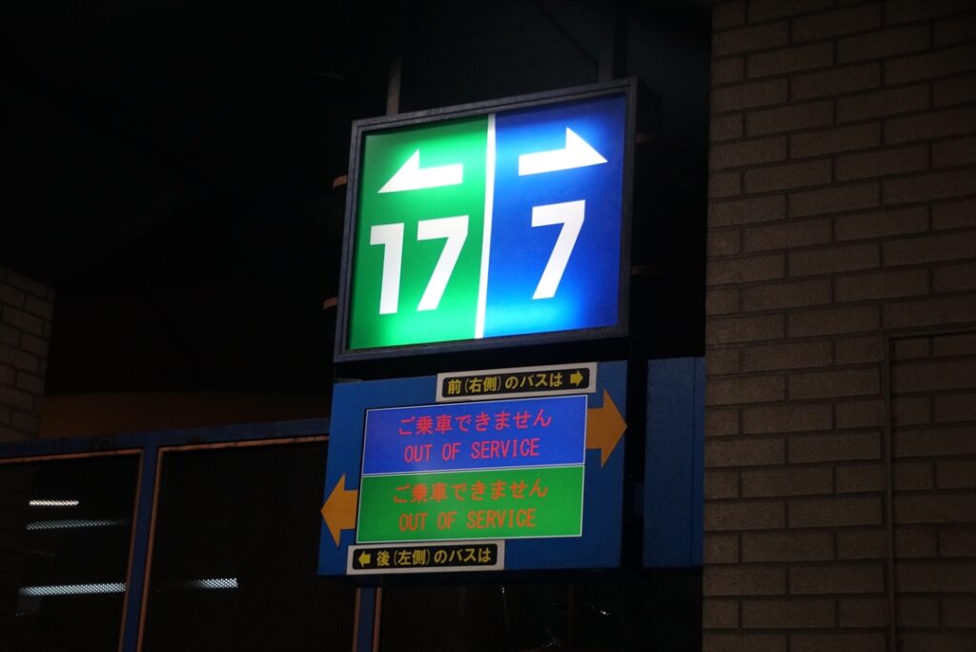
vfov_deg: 20.2
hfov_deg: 29.8
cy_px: 326
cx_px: 488
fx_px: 1831
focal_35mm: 68
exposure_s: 1/80
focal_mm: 45
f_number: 4.5
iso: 1250
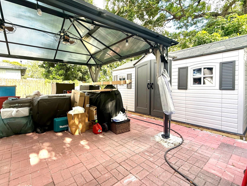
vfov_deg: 74.7
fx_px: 121
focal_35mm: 17
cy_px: 89
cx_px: 117
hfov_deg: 91.0
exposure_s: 1/258
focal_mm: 2.22
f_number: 2.2
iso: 64
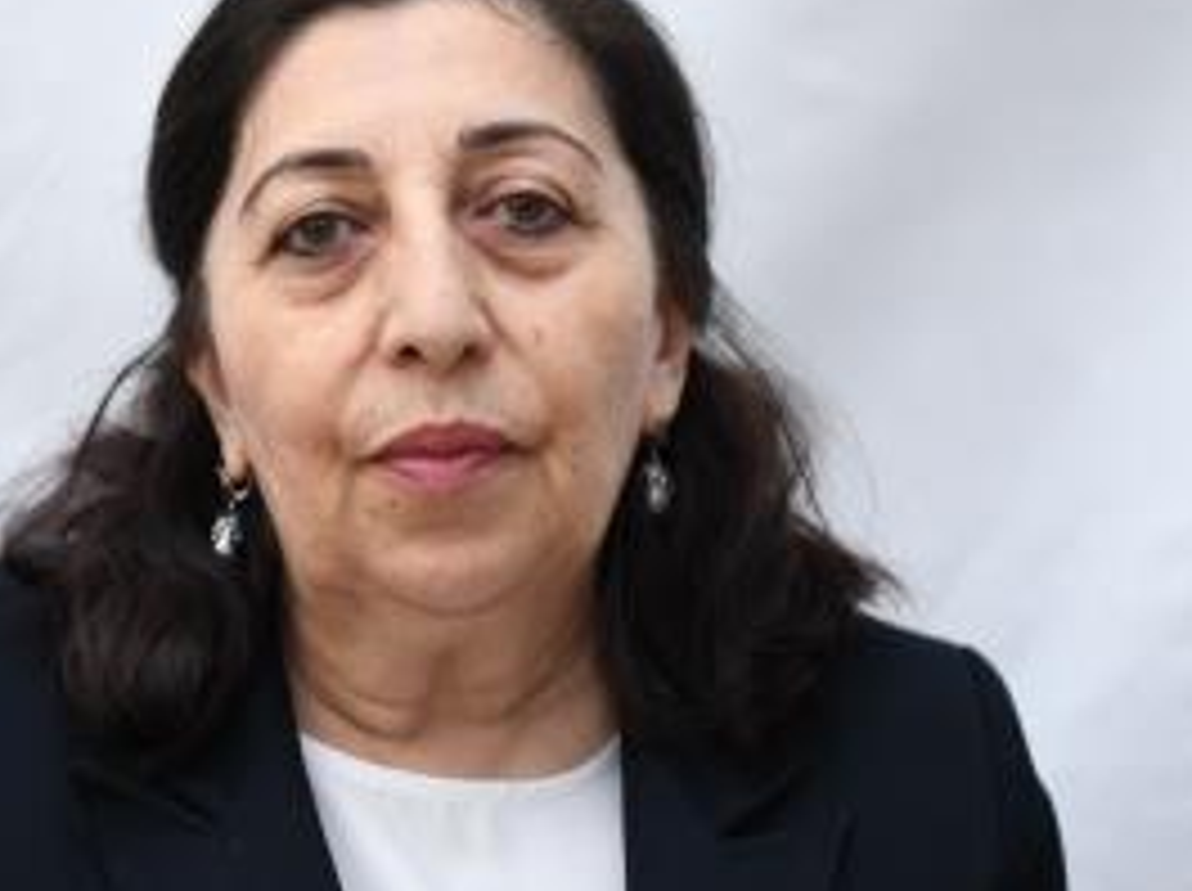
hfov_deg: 17.3
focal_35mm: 114
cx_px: 427
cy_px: 322
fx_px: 3920
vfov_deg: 12.9
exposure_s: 1/100
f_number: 3.2
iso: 500
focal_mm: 70
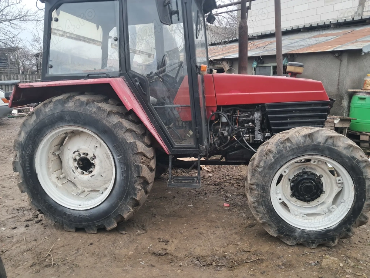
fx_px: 289
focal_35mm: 27
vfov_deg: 51.4
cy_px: 139
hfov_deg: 65.3
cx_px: 185
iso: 50
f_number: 1.8
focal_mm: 4
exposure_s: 1/50
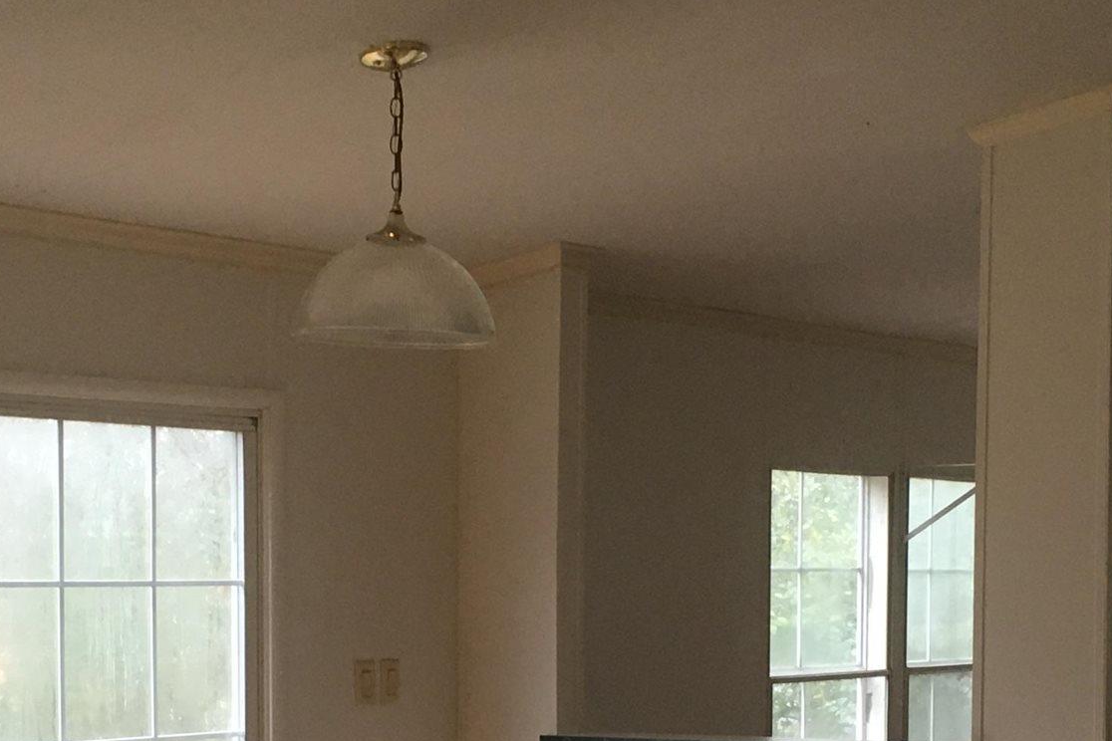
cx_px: 631
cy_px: 728
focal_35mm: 83
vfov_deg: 16.2
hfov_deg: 24.5
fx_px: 2564
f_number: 2.2
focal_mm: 4.15
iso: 80
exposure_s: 1/30
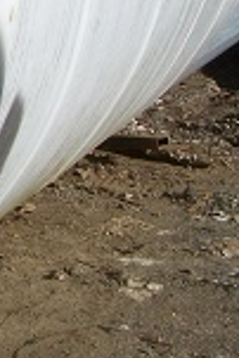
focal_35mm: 177
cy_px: -159
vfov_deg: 11.2
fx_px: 1758
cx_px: -429
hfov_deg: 7.1
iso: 80
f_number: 5.6
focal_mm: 6.3
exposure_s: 1/500
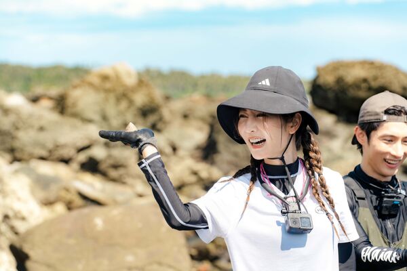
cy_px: 136
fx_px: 1696
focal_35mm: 150
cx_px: 204
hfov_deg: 13.7
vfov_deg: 9.1
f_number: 6.3
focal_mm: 150
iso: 160
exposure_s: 1/640
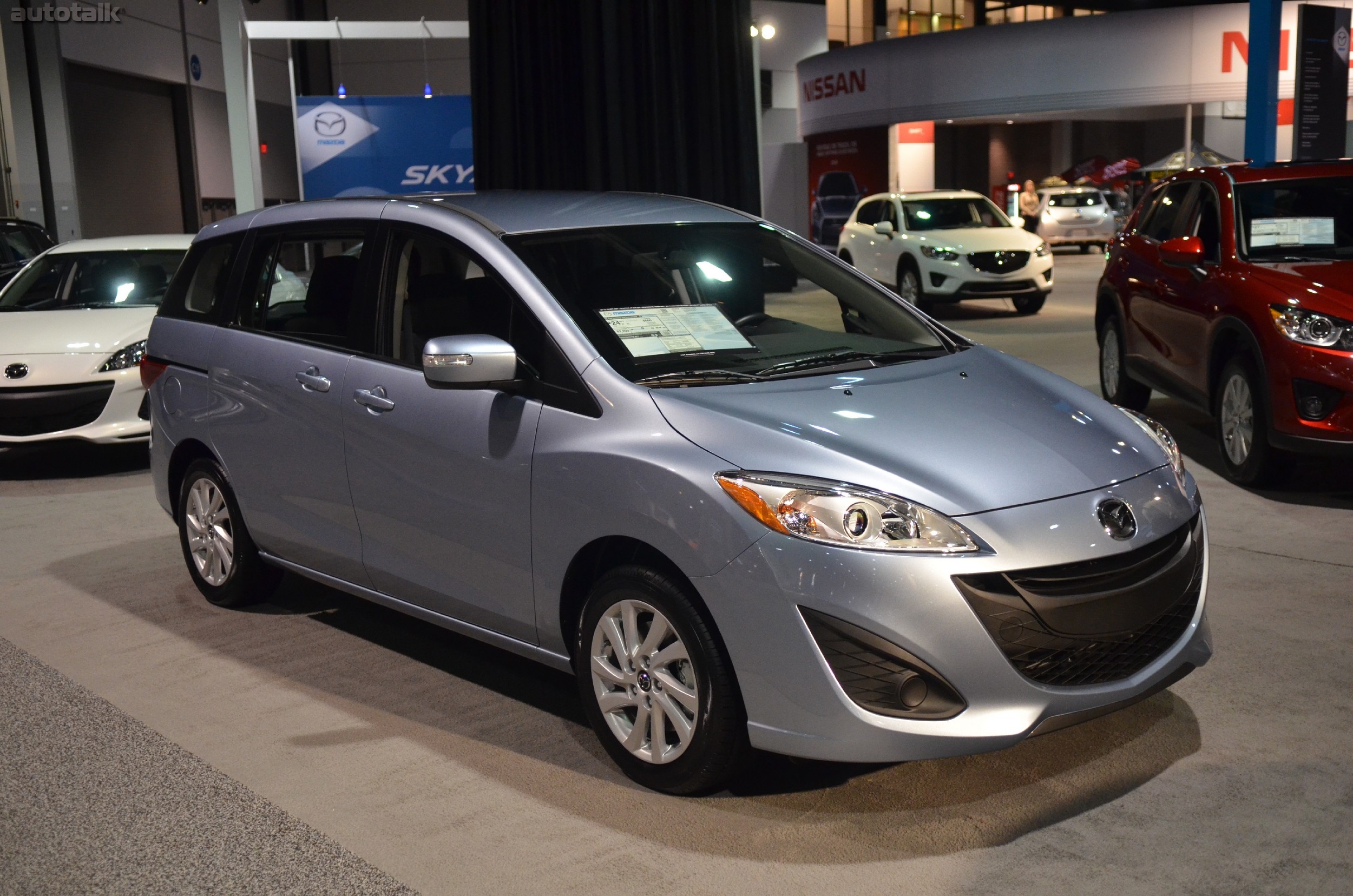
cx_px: 676
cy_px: 448
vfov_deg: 34.1
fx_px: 1463
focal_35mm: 39
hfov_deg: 49.6
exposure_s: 1/100
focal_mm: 26
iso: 1600
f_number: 2.8
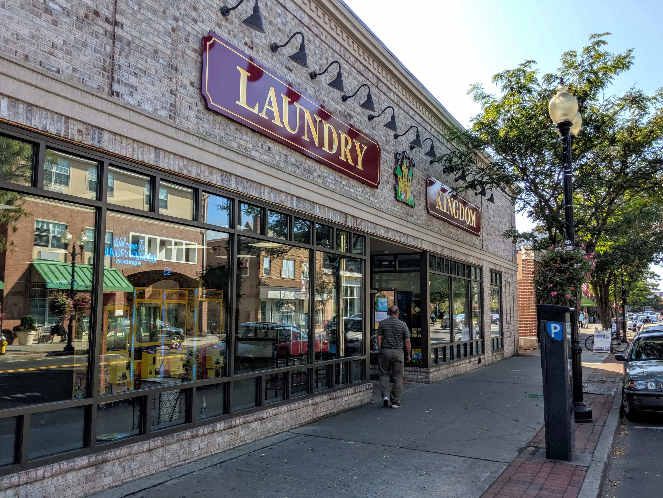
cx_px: 332
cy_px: 249
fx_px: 517
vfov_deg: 51.4
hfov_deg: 65.3
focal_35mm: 27
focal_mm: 4.44
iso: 54
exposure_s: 1/2924
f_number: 1.8
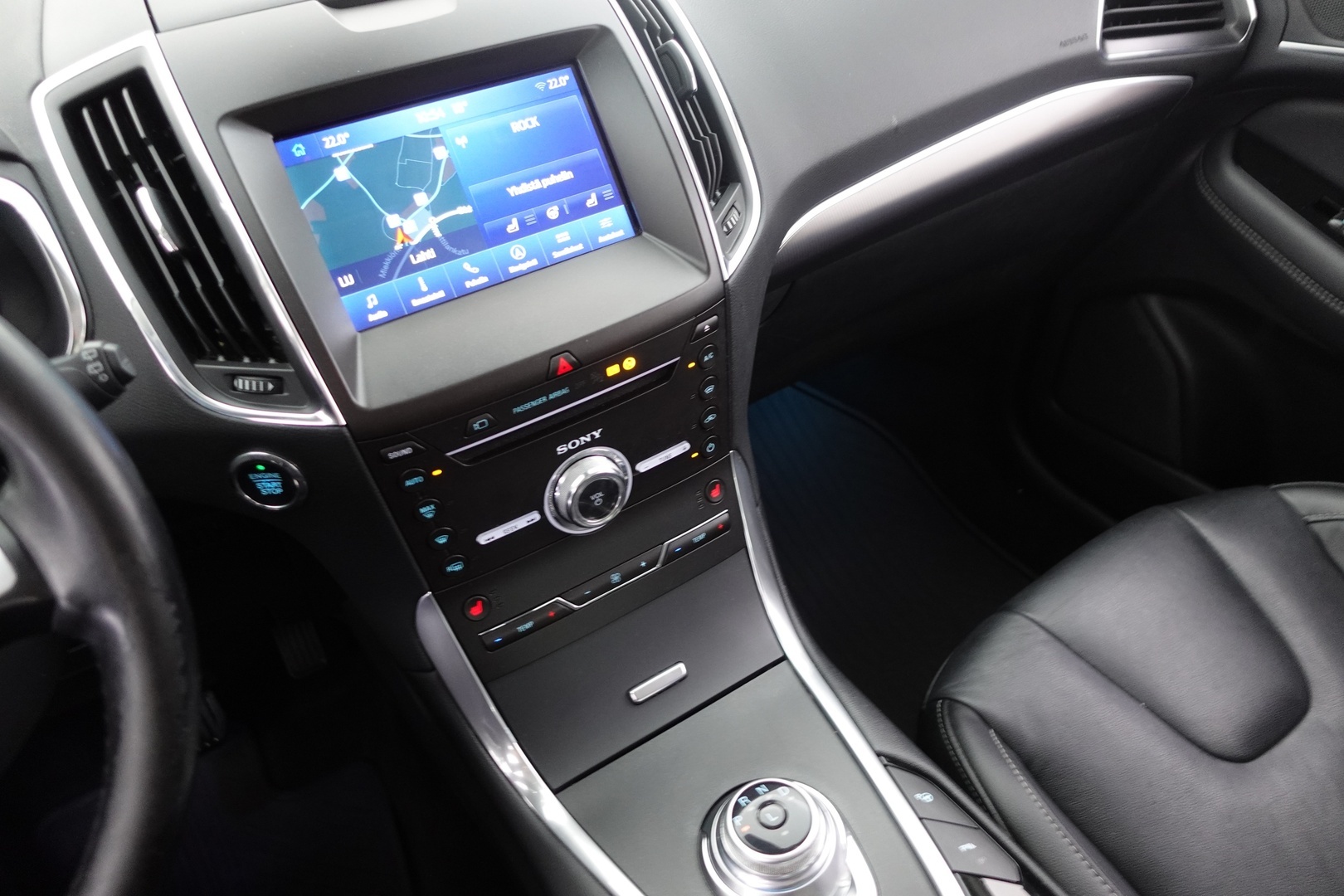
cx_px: 672
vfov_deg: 53.1
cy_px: 448
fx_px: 896
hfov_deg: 73.7
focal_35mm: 24
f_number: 1.8
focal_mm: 9.4
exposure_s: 1/13
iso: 800
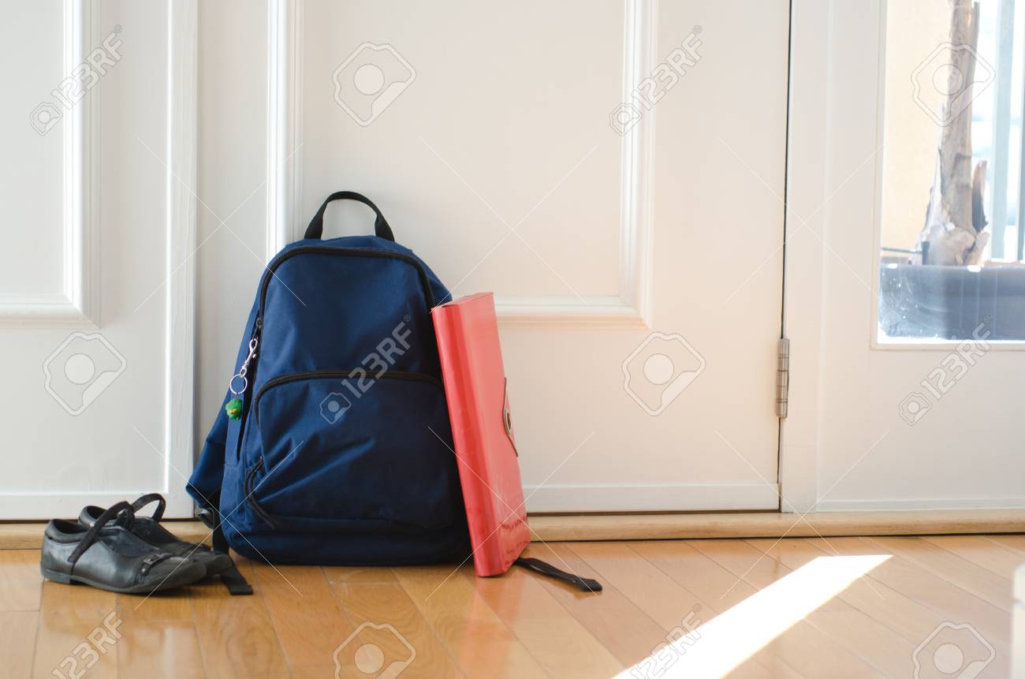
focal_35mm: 75
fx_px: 2131
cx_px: 512
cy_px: 340
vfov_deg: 18.1
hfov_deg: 27.0
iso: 100
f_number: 3.5
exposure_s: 1/80
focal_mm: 50
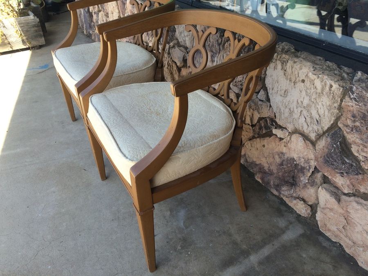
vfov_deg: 48.2
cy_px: 138
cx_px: 184
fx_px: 308
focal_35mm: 29
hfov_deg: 61.7
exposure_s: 1/321
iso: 32
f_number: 2.2
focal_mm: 4.15
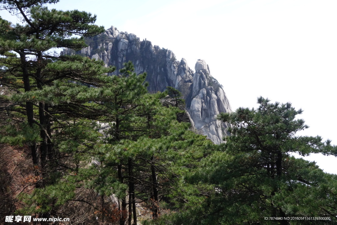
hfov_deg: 65.5
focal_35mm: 28
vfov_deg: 46.4
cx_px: 168
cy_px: 112
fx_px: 262
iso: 800
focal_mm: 10.4
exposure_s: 1/1000
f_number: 8
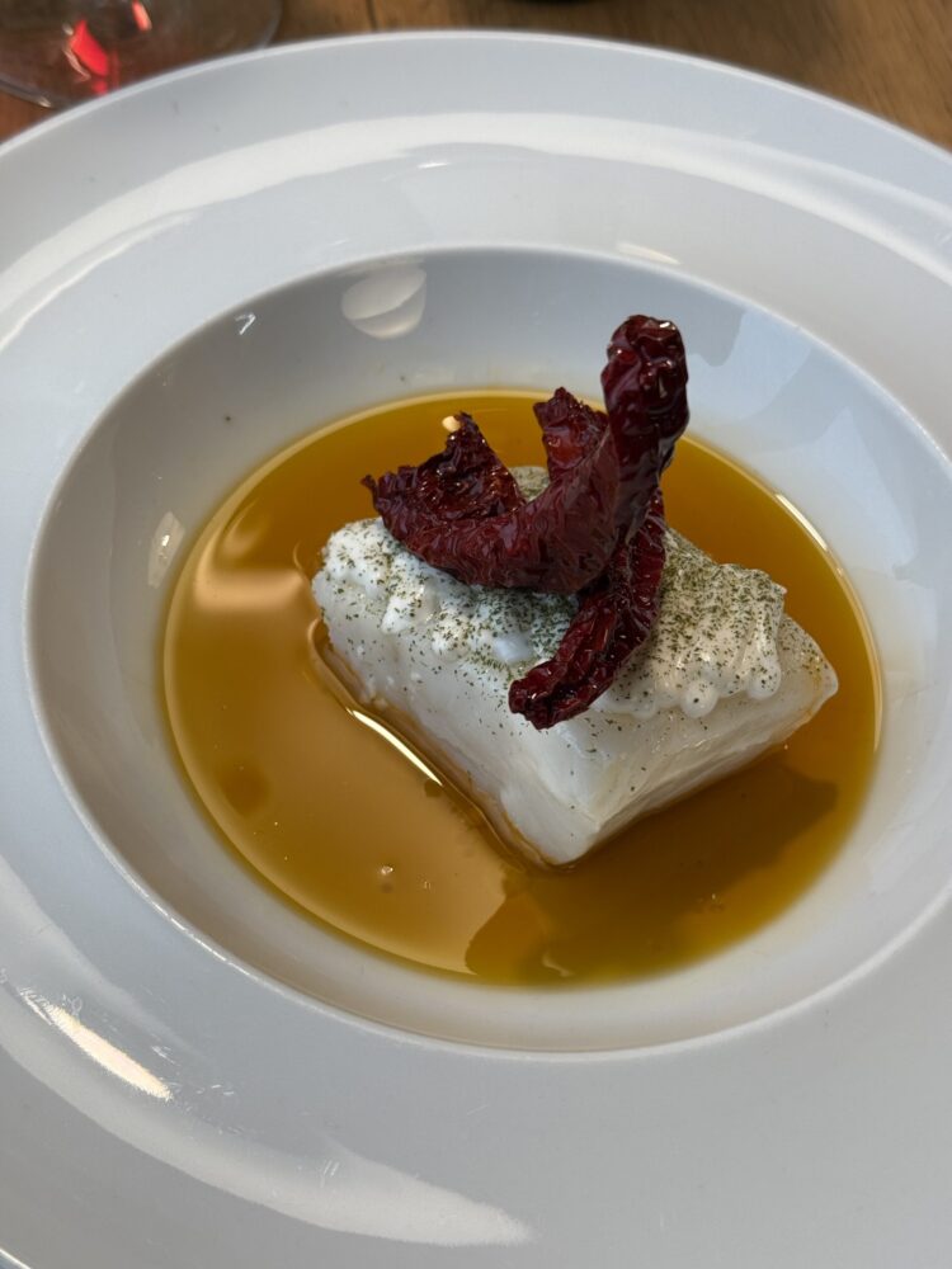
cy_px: 634
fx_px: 1760
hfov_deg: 30.3
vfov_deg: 39.7
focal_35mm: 48
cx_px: 476
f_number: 1.78
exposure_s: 1/100
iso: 100
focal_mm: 6.76
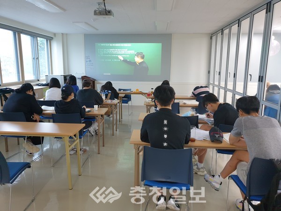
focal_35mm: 26
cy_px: 106
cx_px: 140
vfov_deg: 53.1
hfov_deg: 67.3
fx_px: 211
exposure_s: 1/60
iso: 250
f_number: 1.5
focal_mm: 4.3
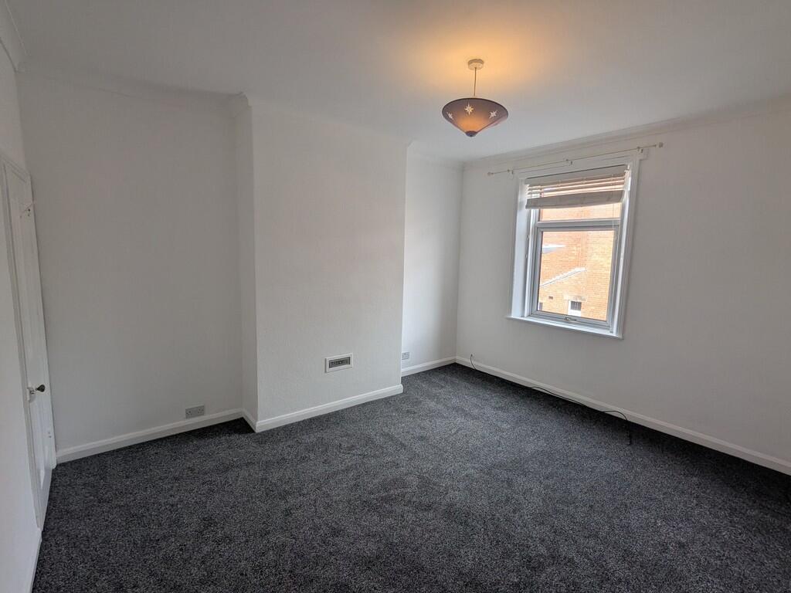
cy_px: 296
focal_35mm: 16
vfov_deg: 78.1
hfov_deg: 94.5
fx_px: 366
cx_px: 396
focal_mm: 2.35
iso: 56
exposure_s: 1/192
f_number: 2.2
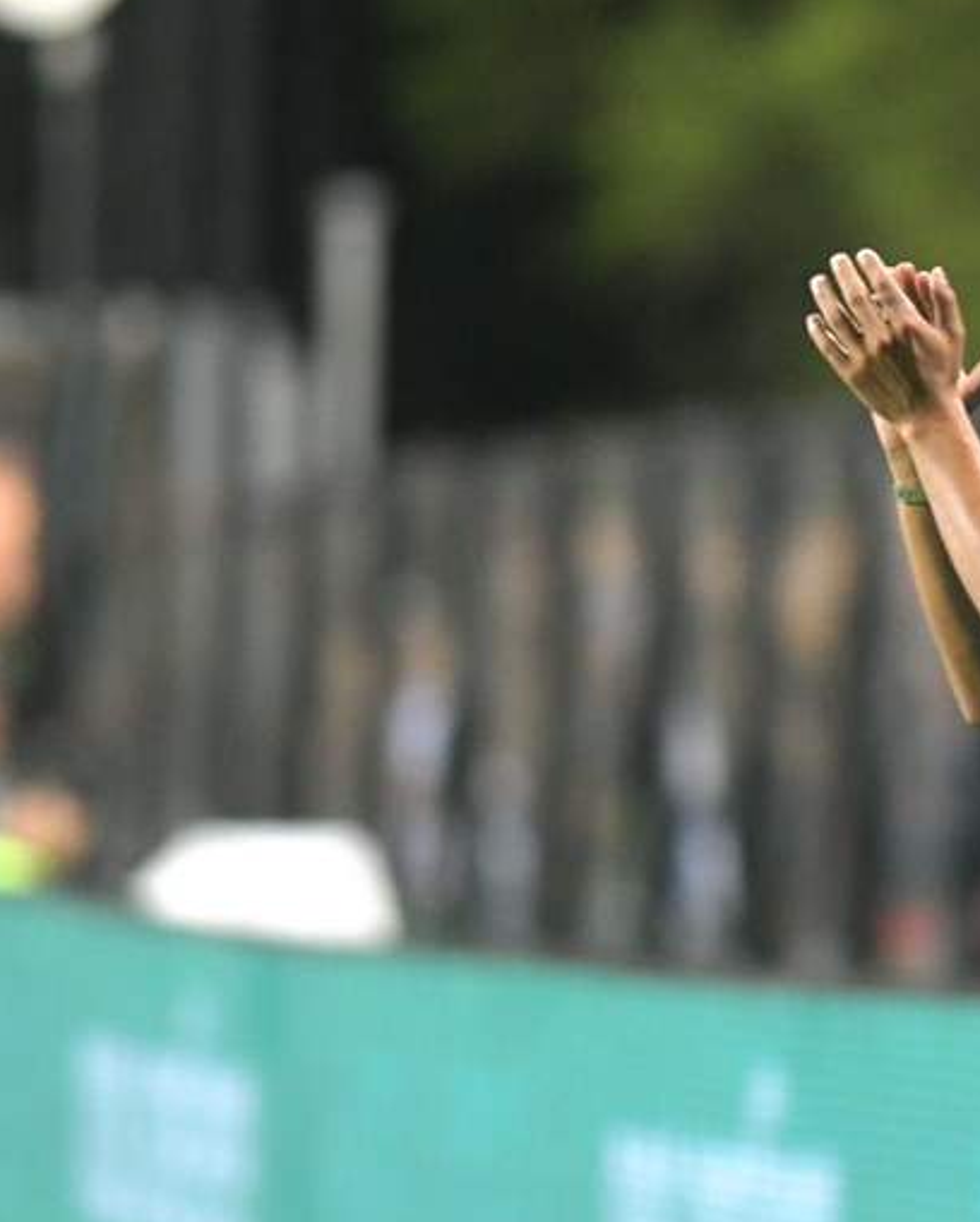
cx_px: 1030
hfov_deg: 1.8
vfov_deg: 2.3
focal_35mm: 849
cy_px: 491
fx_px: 30744
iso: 2500
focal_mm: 300
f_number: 2.8
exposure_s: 1/640
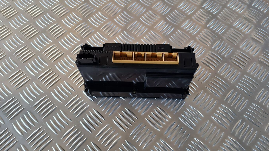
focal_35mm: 29
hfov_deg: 66.1
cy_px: 61
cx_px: 133
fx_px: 207
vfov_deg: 40.0
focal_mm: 5.4
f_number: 1.8
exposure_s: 1/100
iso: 160
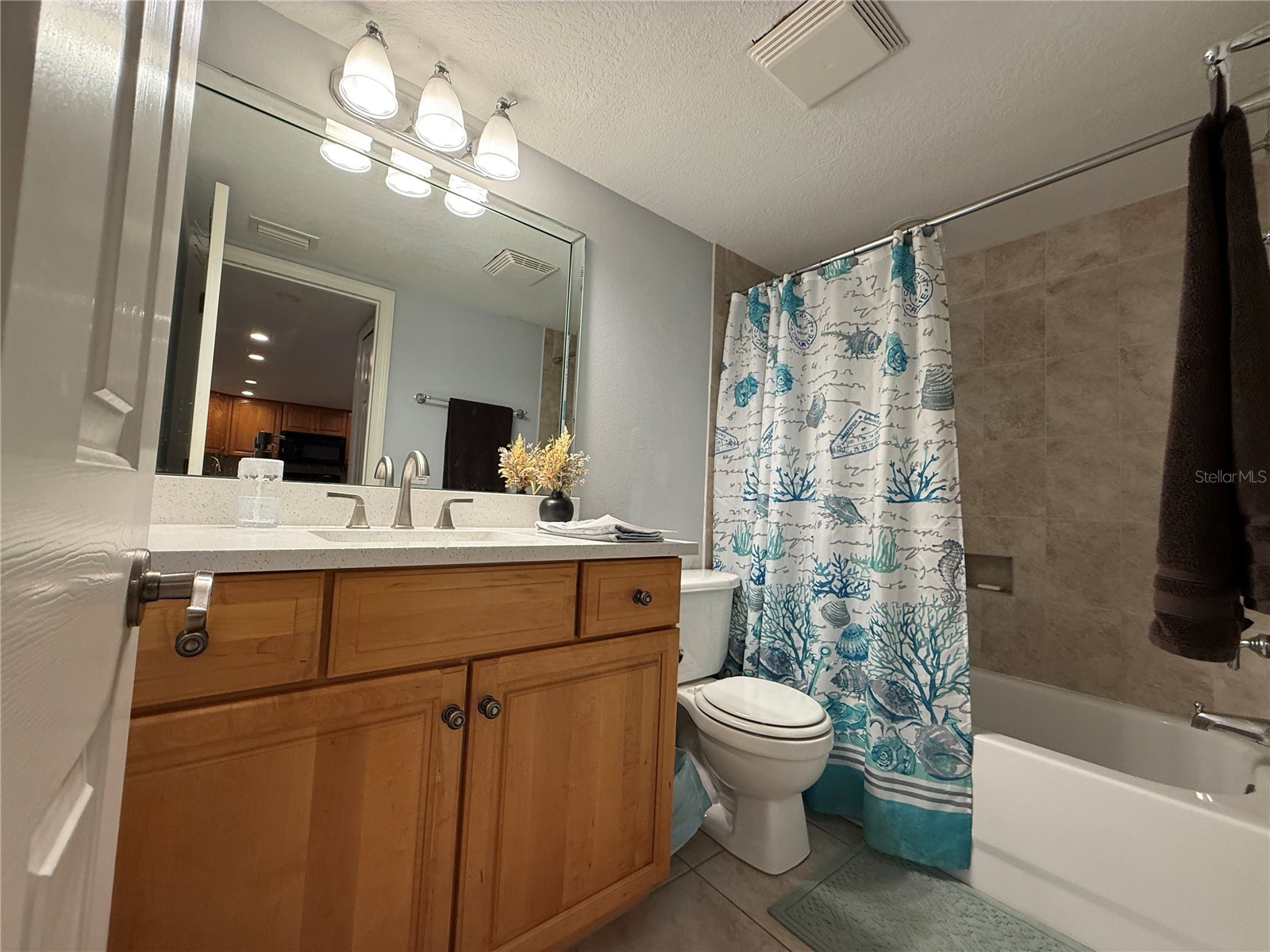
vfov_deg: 85.7
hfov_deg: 102.1
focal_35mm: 14
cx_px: 635
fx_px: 514
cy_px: 476
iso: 200
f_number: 2.2
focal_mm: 2.22
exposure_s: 1/120
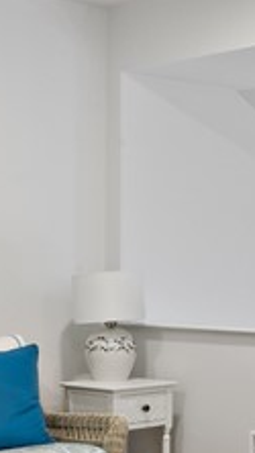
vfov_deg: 24.4
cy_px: 272
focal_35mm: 87
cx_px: 329
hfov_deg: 13.4
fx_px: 1045
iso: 100
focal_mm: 17
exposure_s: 1/1.25
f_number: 22
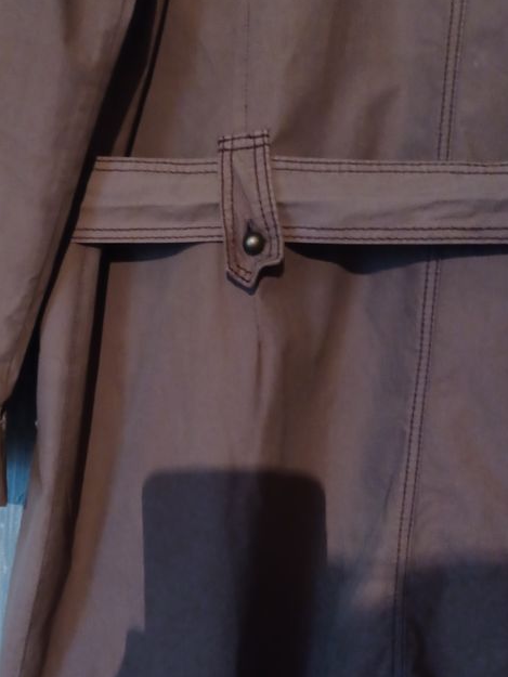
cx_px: 110
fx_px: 782
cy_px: 344
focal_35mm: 40
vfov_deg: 46.8
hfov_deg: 35.0
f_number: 1.8
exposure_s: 1/20
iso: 1250
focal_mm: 4.6
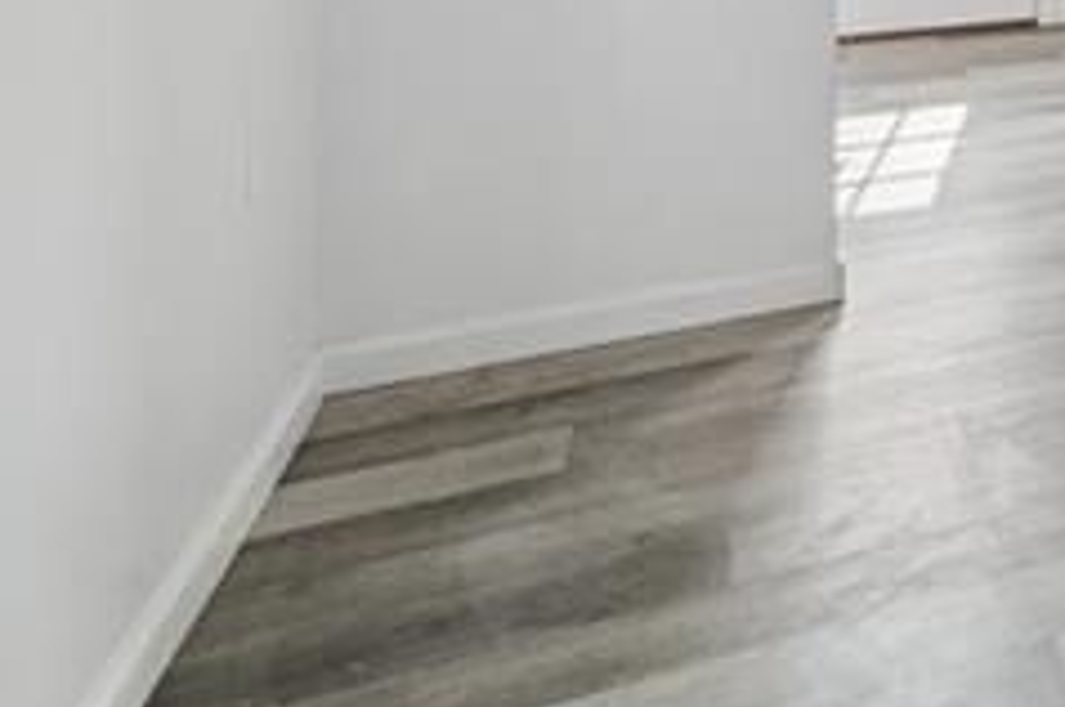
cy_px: -264
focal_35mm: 47
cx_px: 1754
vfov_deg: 24.2
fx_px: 1389
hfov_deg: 25.2
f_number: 11
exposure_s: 1/8
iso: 50
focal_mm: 14
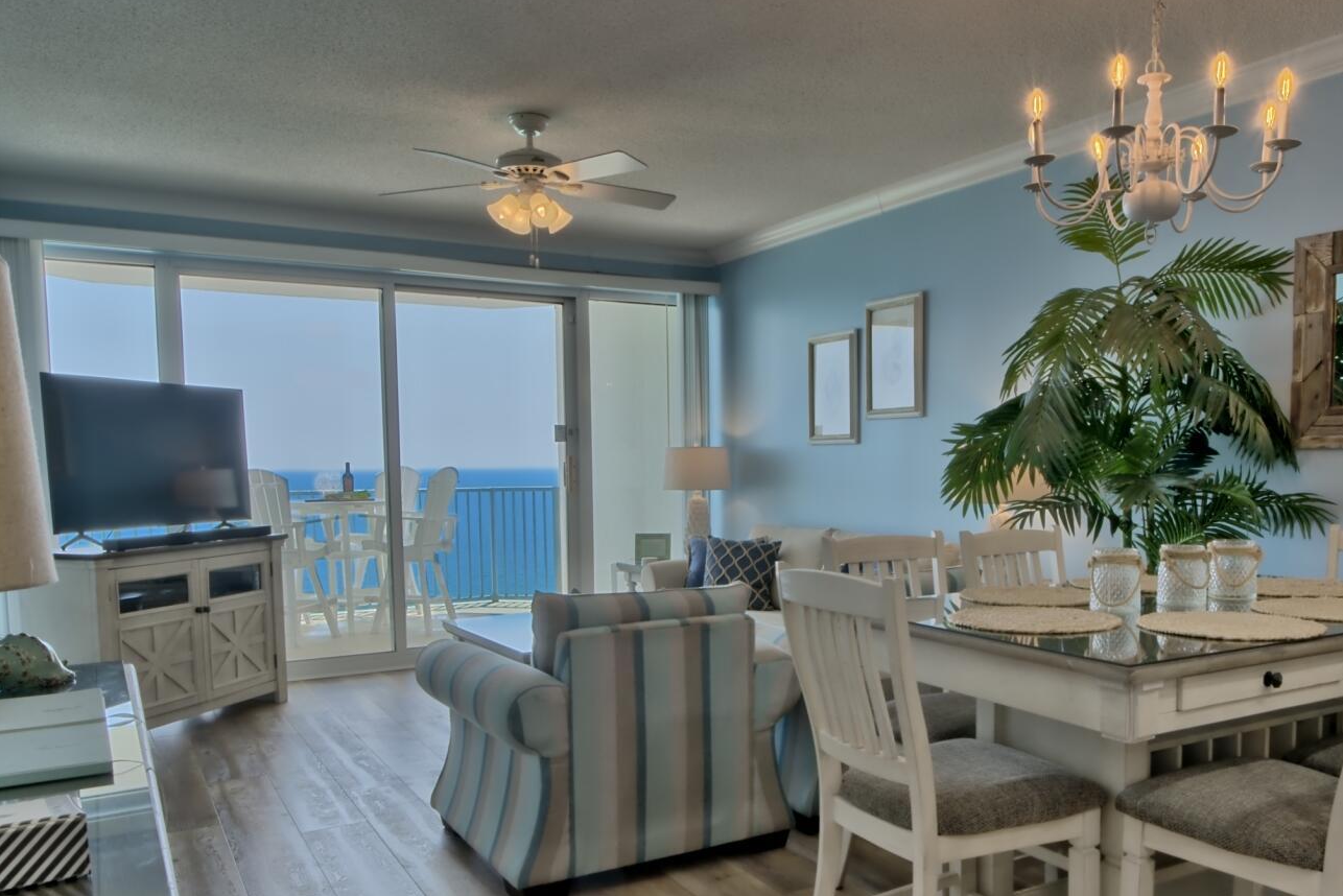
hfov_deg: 65.2
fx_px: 1045
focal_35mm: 28
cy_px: 565
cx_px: 761
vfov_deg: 46.0
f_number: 13
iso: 200
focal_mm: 12
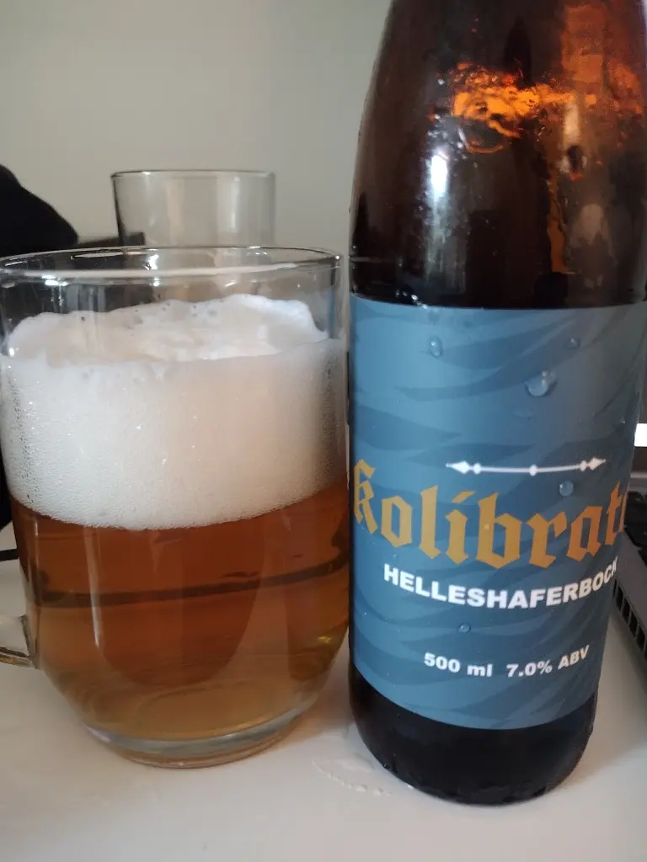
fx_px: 673
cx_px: 324
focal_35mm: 27
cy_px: 431
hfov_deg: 51.4
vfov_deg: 65.3
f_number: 1.7
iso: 1600
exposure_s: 1/24
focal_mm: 4.71
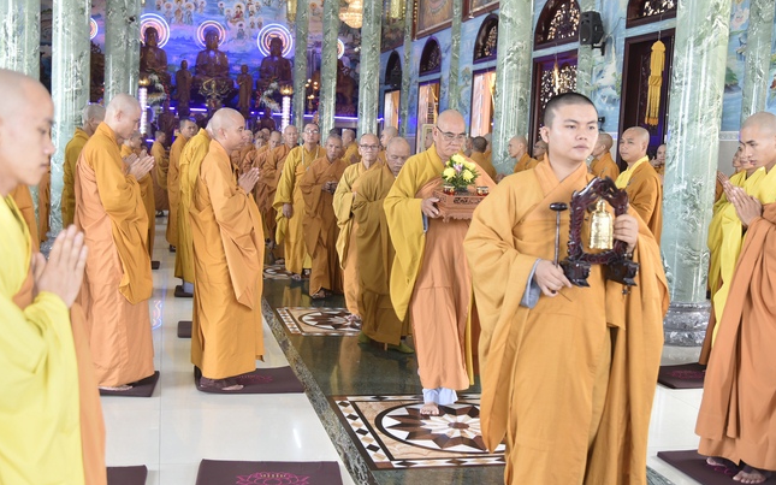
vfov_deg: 32.8
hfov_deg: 50.4
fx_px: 825
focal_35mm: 39
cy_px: 238
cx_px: 390
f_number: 4
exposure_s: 1/60
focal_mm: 38
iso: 500
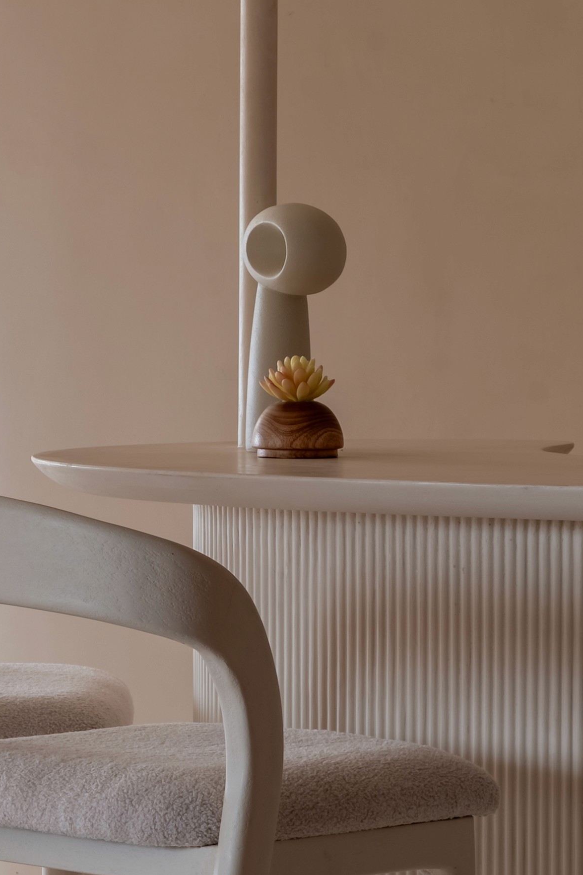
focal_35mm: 185
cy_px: 185
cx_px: 223
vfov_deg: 11.1
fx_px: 4494
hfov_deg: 7.4
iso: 100
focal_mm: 54
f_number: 10
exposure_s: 1/40
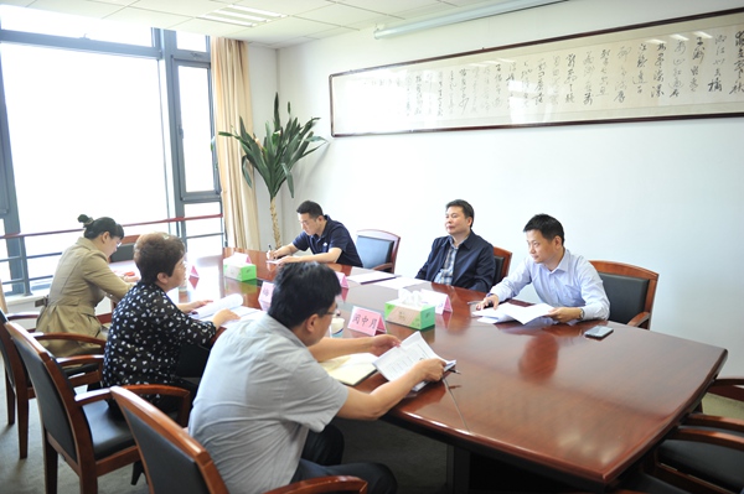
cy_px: 247
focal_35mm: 27
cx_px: 372
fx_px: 558
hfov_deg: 67.4
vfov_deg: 47.9
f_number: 2.8
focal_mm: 27
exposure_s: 1/100
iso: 800
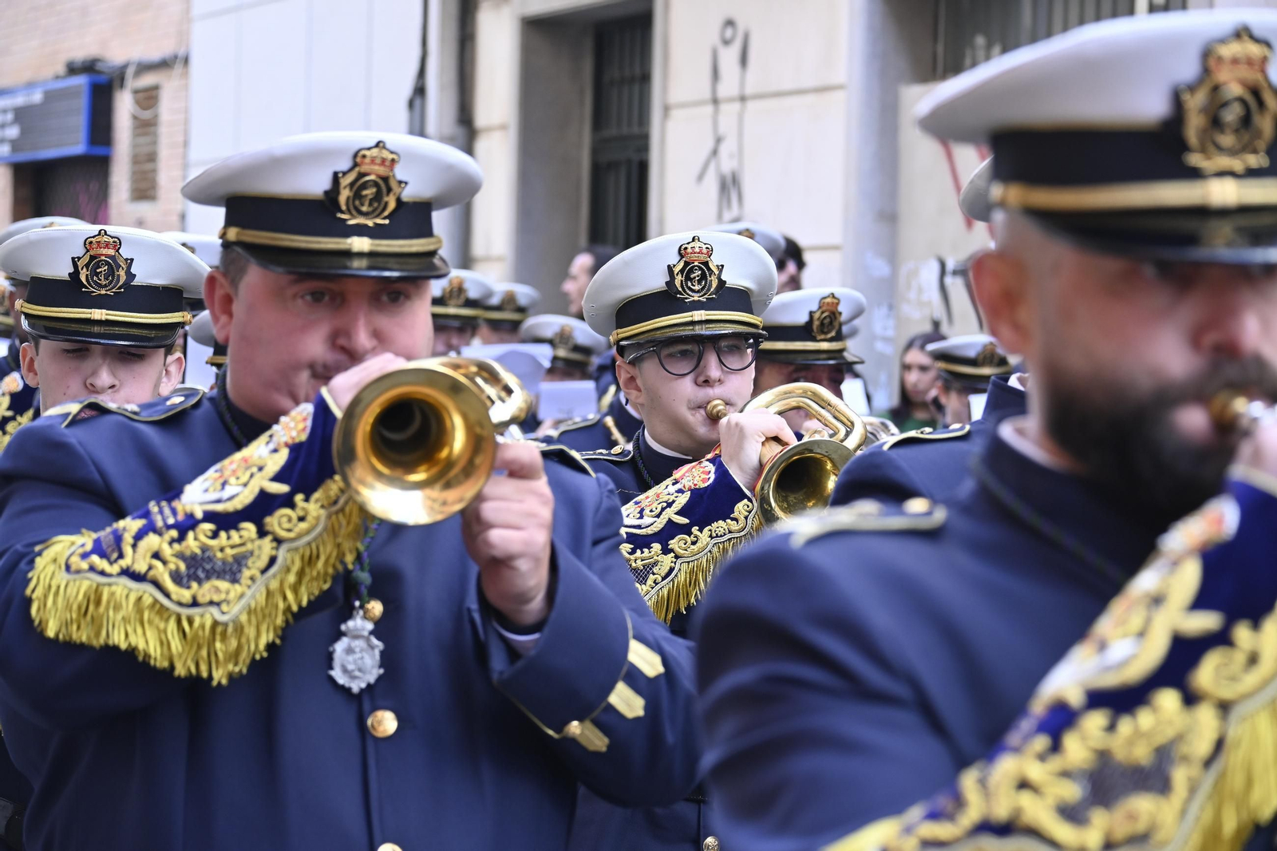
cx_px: 638
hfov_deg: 18.2
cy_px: 426
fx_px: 3990
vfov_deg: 12.2
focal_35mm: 112
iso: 500
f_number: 4.8
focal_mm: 75
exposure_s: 1/200
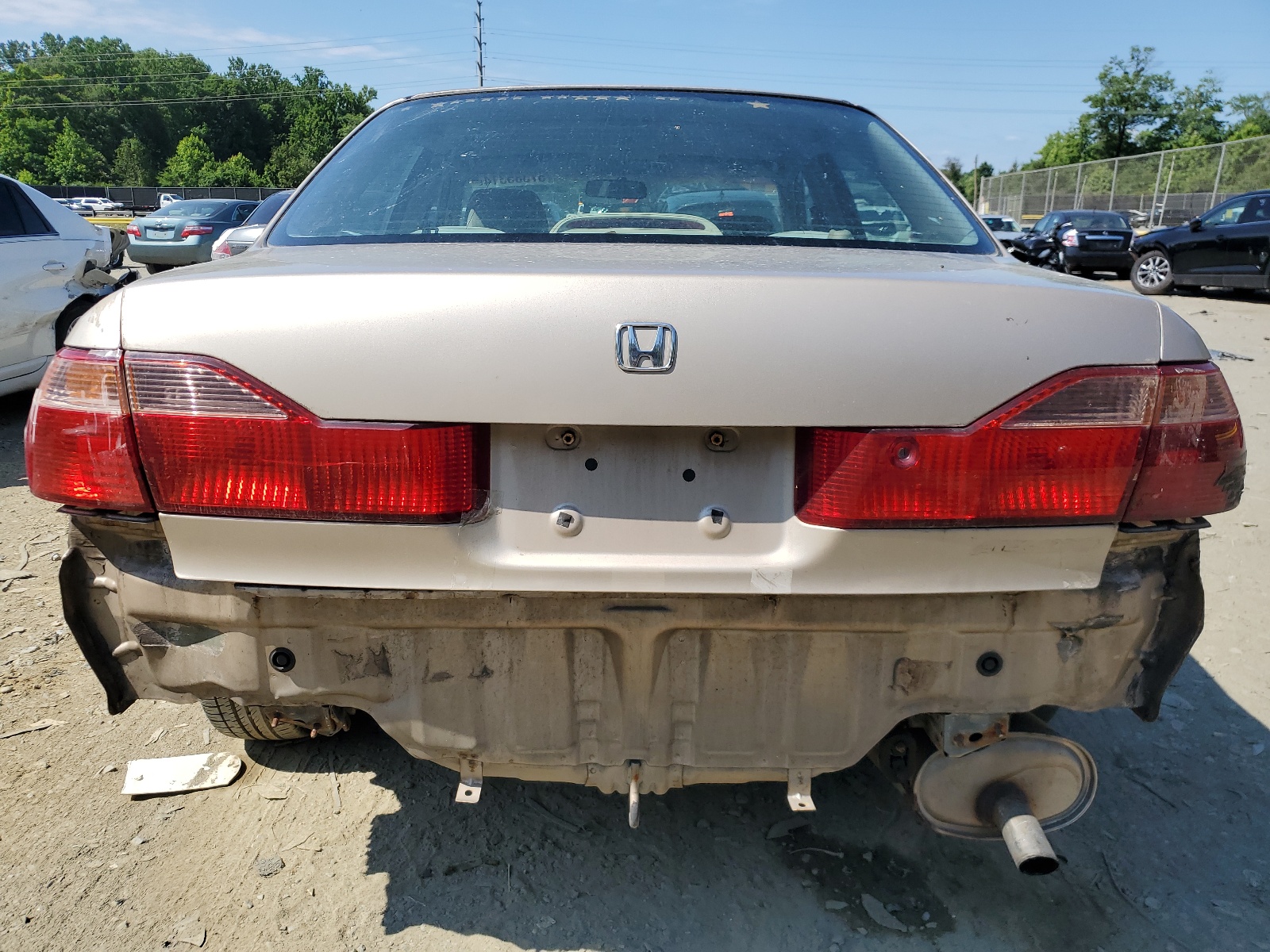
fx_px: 954
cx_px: 635
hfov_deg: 67.3
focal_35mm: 26
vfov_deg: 53.1
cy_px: 476
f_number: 1.5
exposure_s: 1/3333
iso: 50
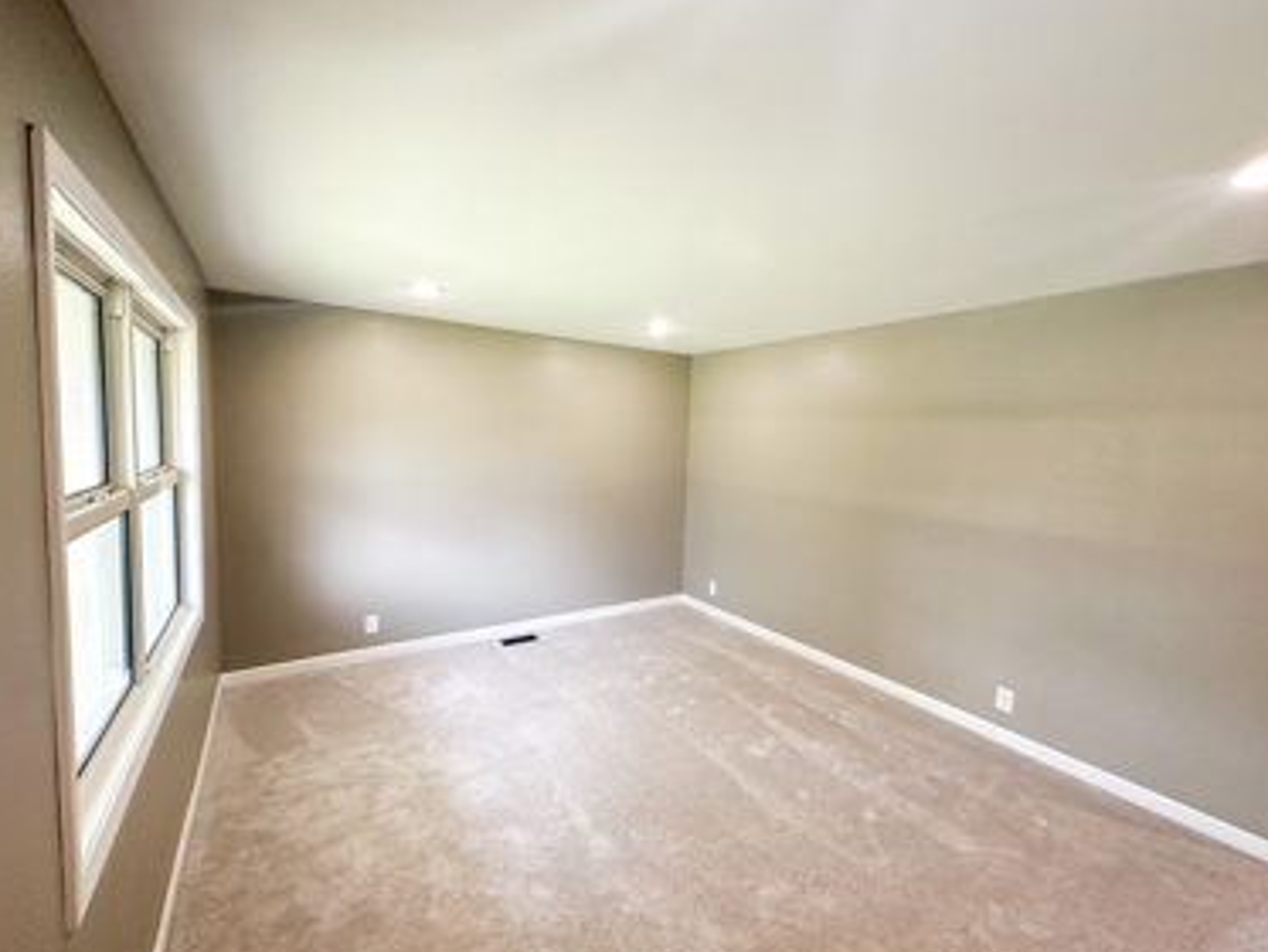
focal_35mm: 15
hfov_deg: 98.2
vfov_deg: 81.8
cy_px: 479
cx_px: 639
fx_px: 550
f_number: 2.2
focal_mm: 2.22
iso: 200
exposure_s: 1/60
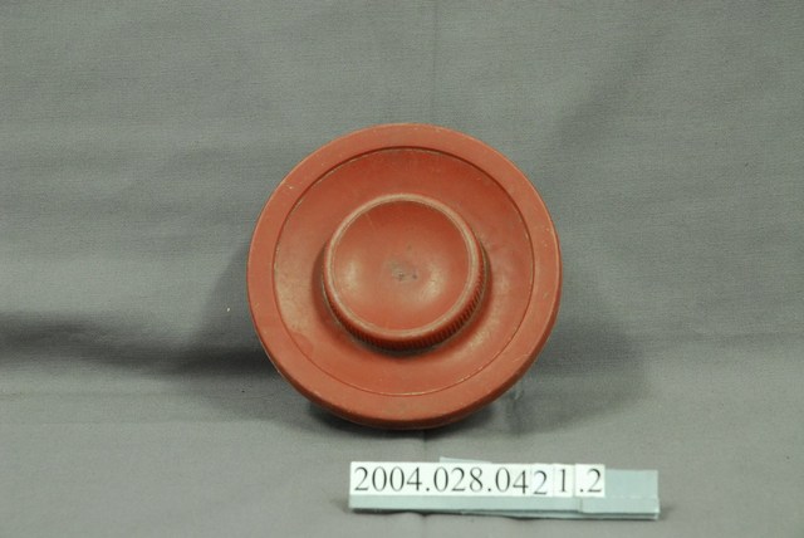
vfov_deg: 13.1
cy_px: 269
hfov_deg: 19.4
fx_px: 2347
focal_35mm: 105
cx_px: 402
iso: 1000
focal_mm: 70
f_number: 8
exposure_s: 1/6
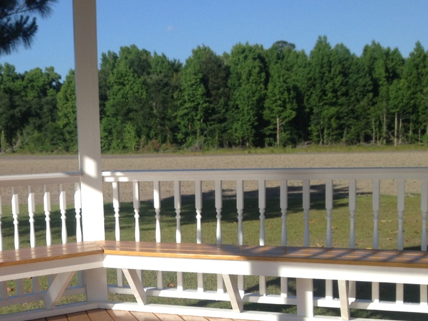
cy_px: 287
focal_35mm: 66
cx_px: 37
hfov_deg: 28.2
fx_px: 816
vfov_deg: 21.8
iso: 50
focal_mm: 4.28
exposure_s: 1/1346
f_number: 2.4
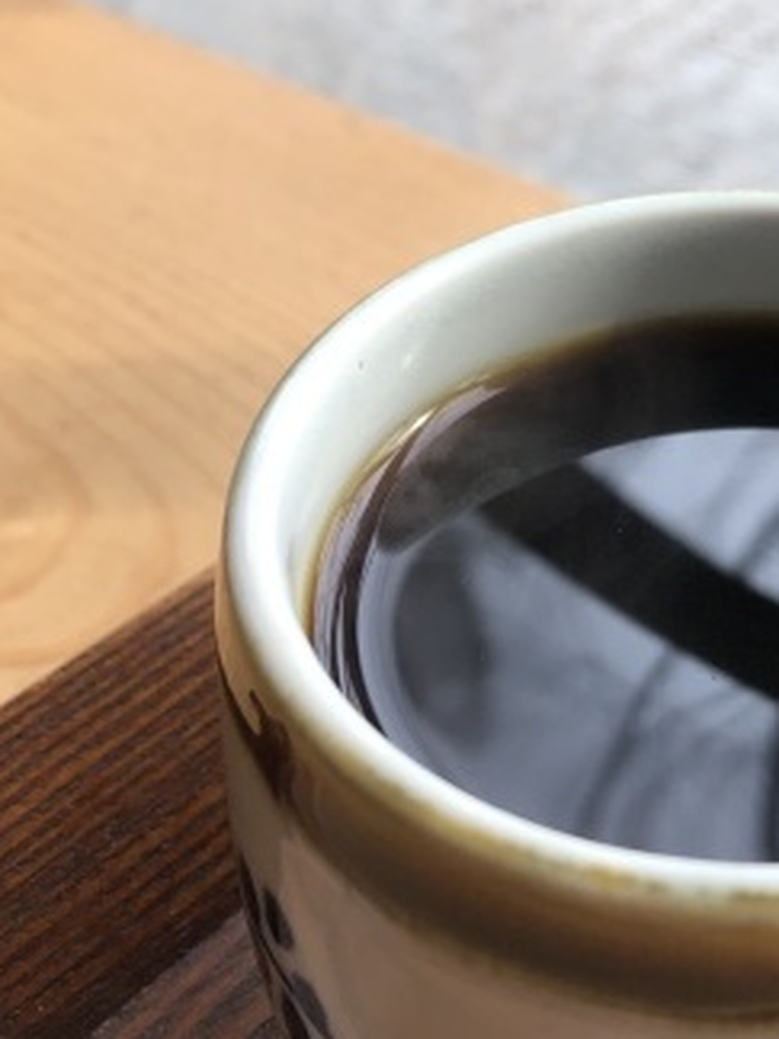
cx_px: 527
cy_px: 322
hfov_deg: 26.4
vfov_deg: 34.5
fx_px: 1650
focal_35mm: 55
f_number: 1.8
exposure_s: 1/120
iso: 50
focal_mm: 3.99
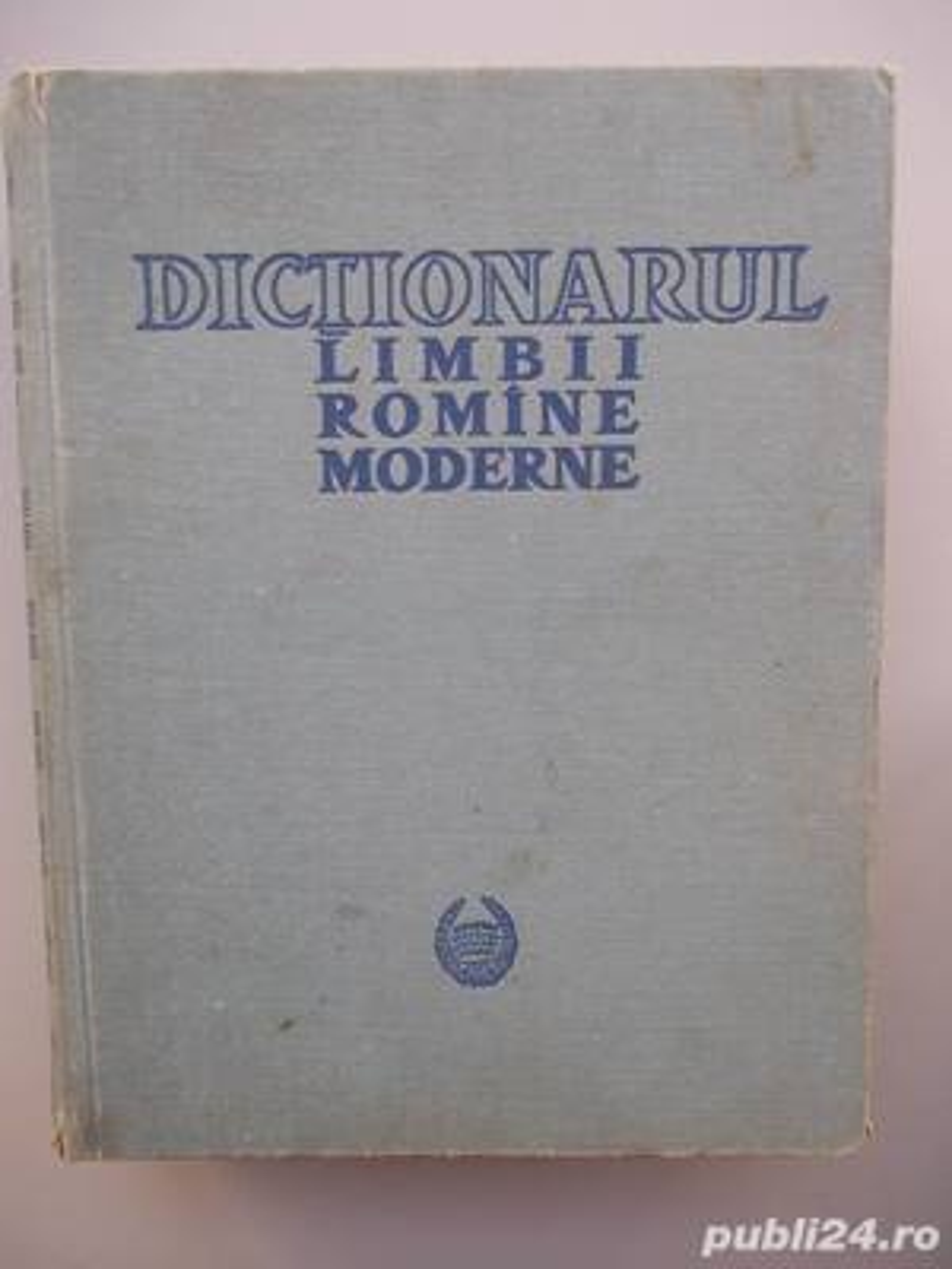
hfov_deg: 49.7
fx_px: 1027
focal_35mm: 28
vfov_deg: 63.4
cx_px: 476
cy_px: 634
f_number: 2.7
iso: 80
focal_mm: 4
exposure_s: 1/60
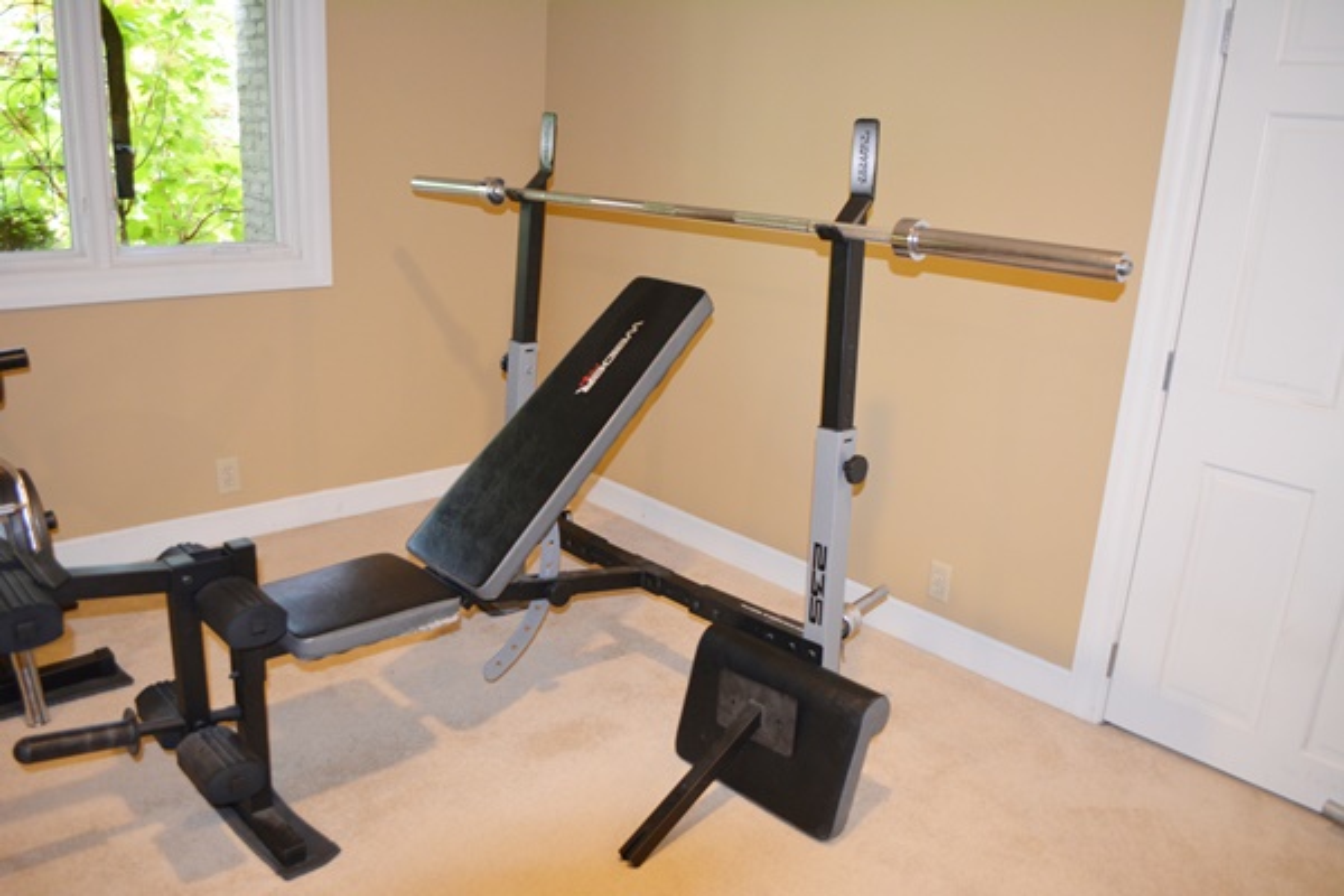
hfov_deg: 67.4
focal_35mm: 27
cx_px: 672
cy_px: 448
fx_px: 1008
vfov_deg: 47.9
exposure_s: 1/60
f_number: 3.5
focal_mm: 18
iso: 1250
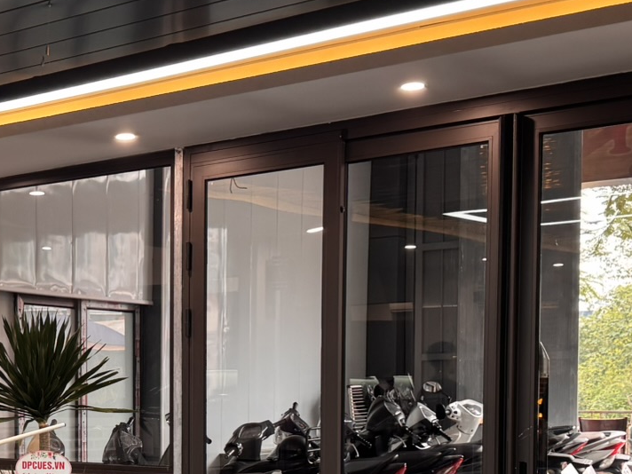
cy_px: 455
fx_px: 1260
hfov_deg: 27.4
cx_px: 88
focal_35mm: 69
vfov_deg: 20.7
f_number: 1.78
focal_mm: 6.76
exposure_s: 1/100
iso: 160
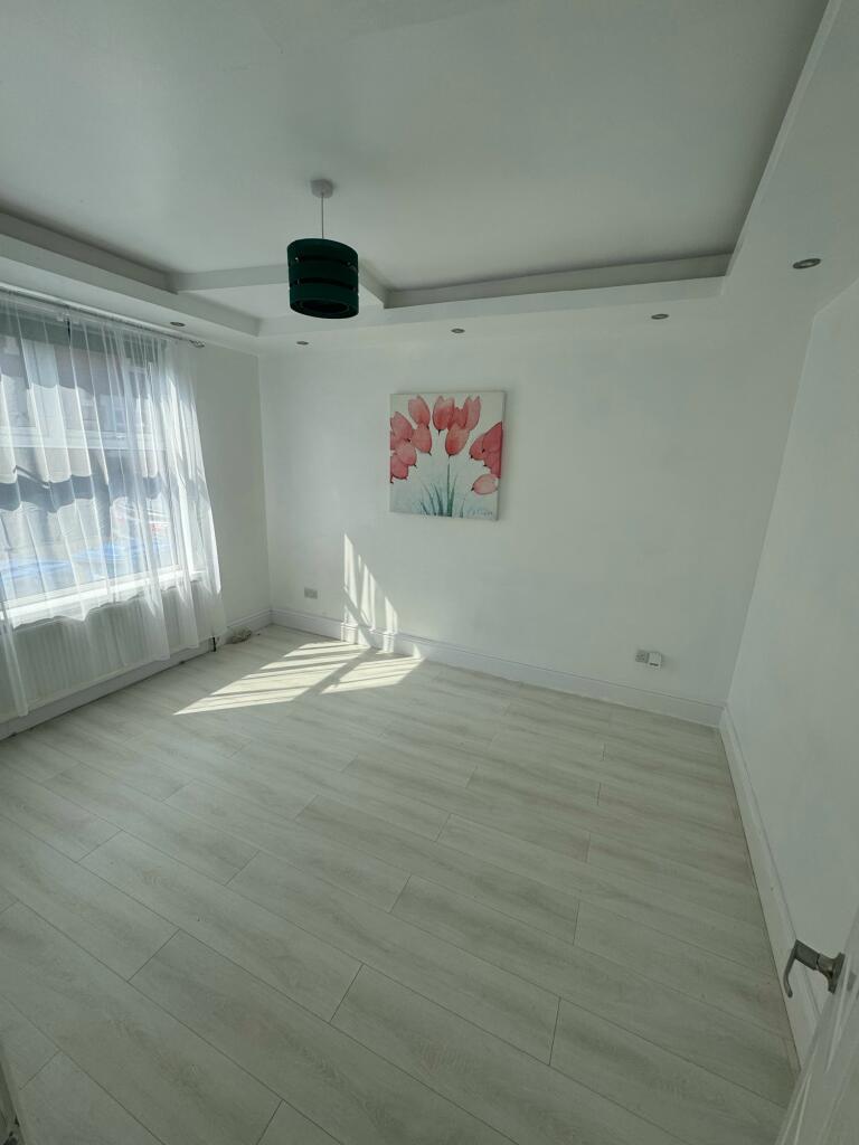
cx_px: 430
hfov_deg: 85.7
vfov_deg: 102.1
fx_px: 463
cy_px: 572
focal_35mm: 14
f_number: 2.2
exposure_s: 1/763
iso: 40
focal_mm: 2.22
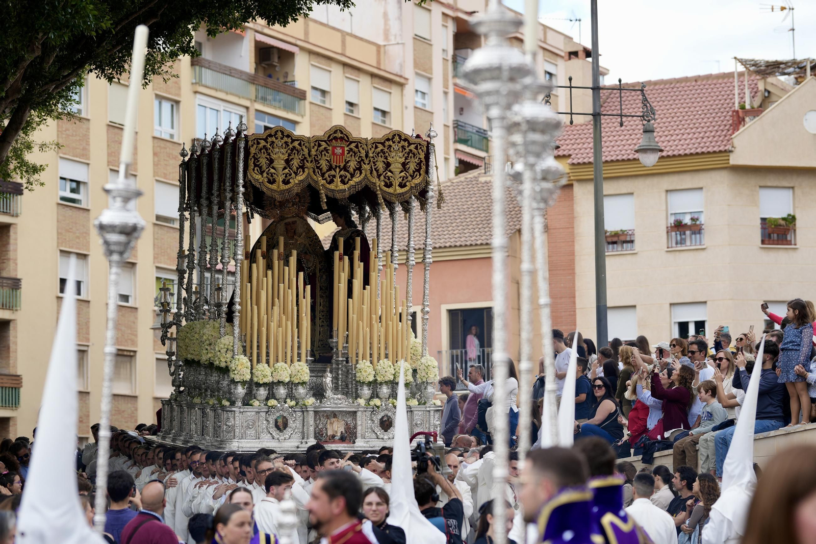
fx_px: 2379
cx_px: 408
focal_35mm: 105
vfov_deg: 13.0
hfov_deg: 19.5
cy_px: 272
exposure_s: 1/800
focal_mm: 105
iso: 100
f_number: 2.8
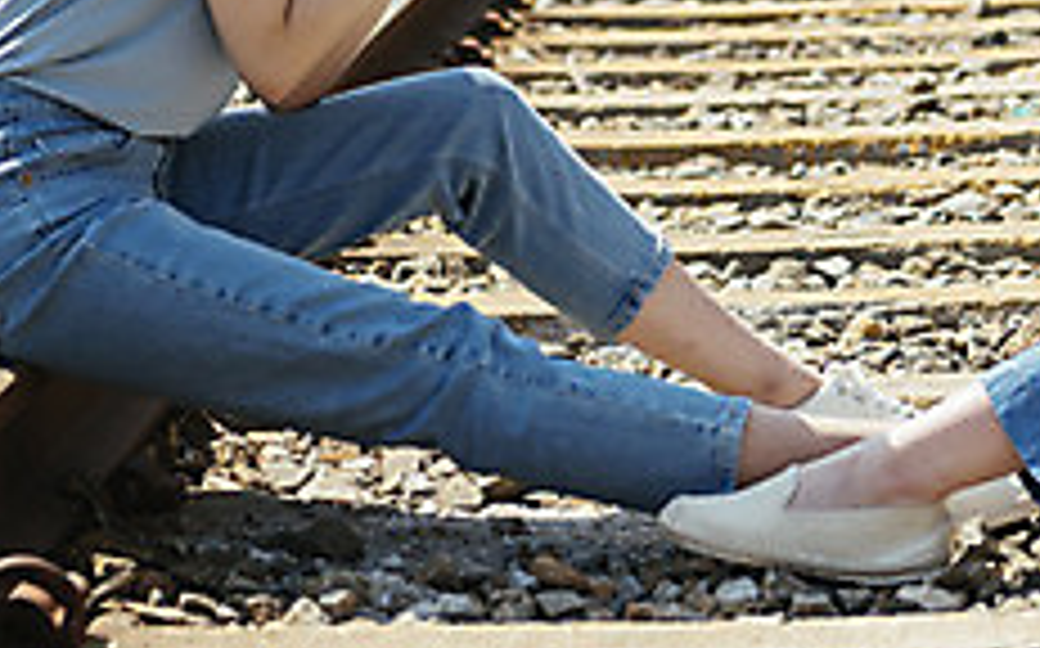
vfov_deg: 7.0
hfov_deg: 11.3
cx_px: 912
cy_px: -144
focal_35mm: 185
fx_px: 5240
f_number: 3.2
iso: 100
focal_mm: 70
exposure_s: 1/1250
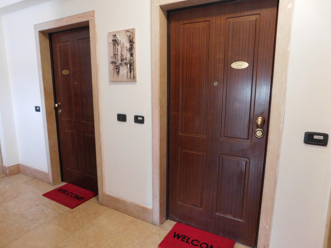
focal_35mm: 23
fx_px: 220
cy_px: 124
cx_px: 166
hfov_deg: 73.9
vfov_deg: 58.9
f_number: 3
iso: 400
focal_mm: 4
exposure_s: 1/8
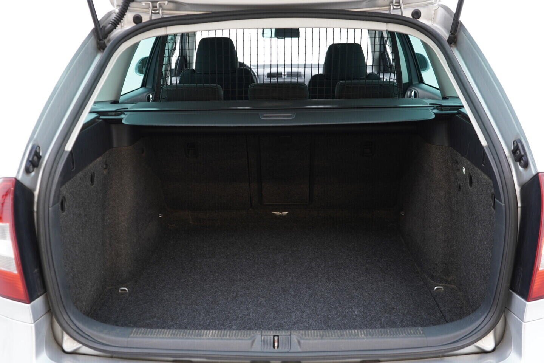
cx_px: 272
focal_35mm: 36
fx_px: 544
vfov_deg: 36.9
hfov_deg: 53.1
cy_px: 182
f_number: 2.8
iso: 250
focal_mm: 24
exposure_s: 1/40
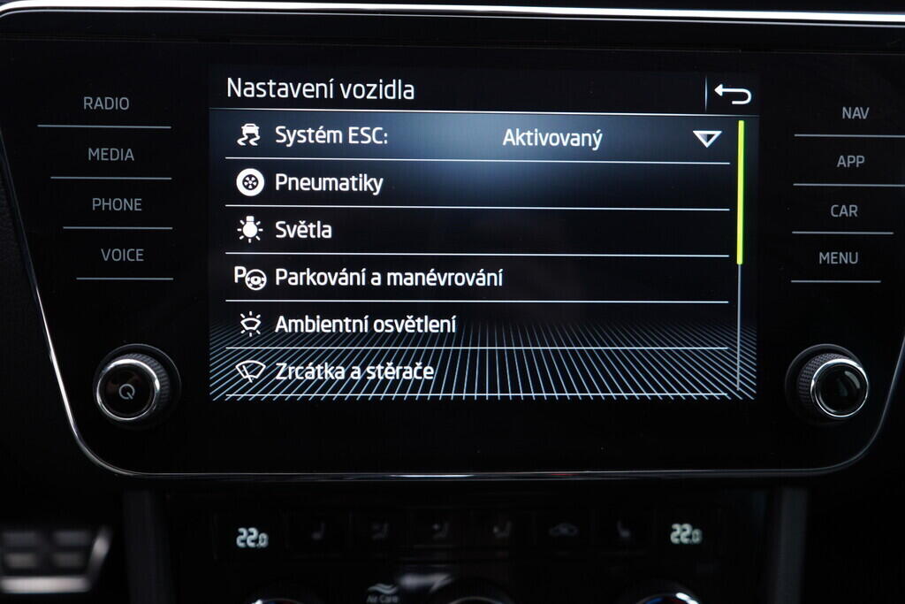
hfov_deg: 53.1
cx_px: 452
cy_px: 302
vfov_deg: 36.9
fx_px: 905
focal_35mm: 36
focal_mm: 24
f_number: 2.8
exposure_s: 1/40
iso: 160
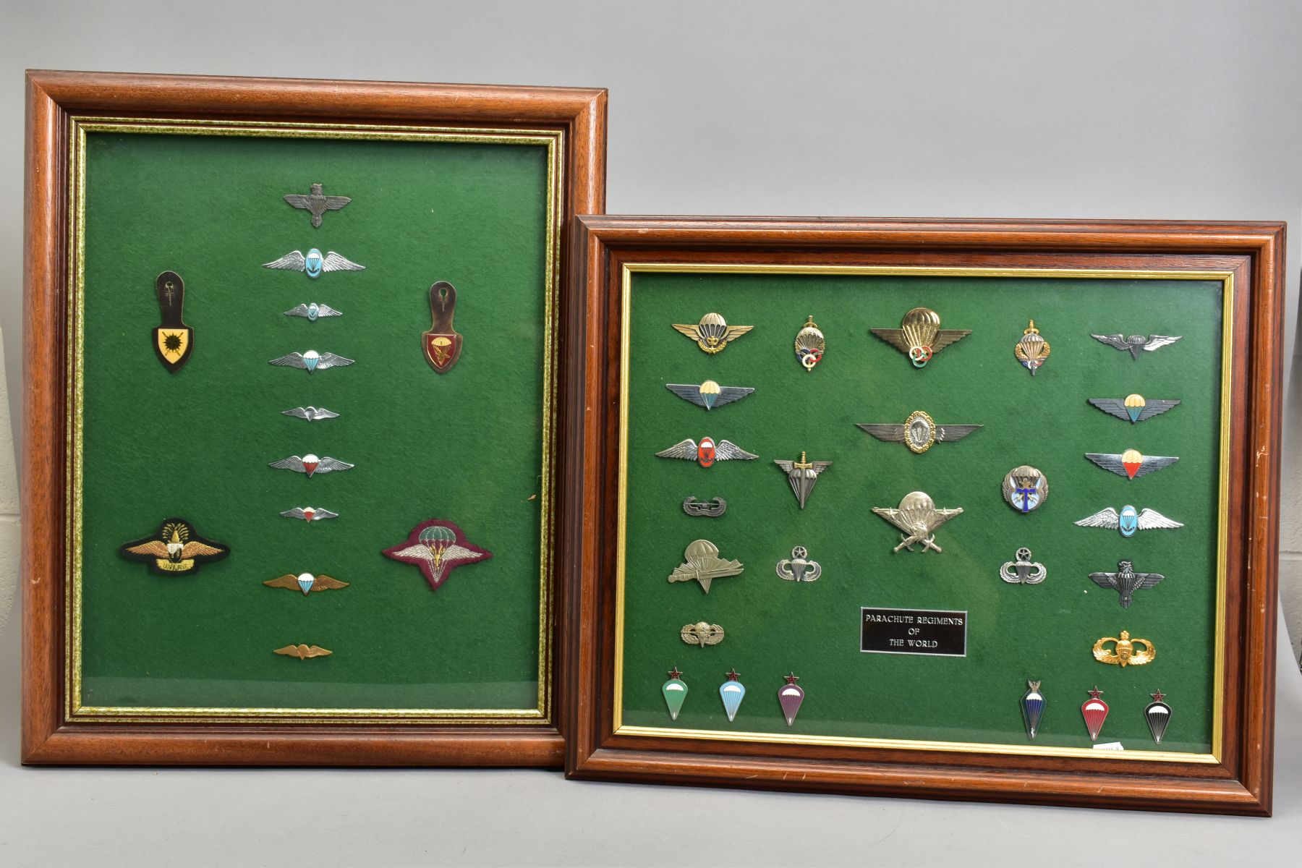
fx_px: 1519
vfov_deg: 31.9
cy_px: 434
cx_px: 651
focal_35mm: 42
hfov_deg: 46.4
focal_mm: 28
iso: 100
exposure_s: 1/100
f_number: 10
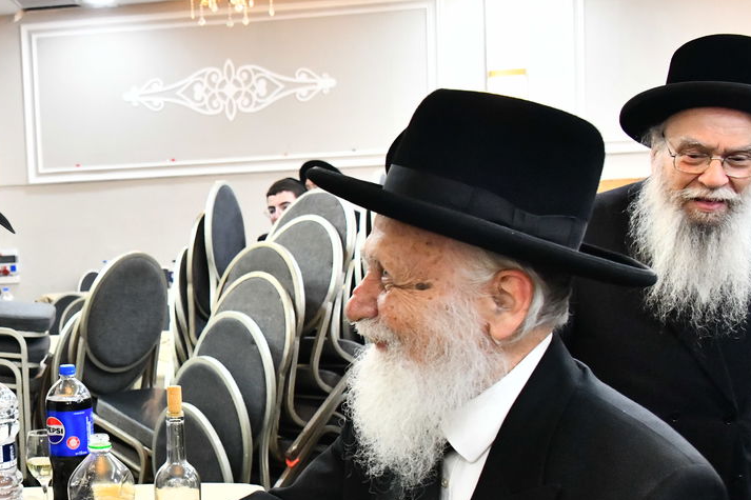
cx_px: 19
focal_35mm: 55
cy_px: 313
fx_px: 1147
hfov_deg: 33.5
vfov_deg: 24.5
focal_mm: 28
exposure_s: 1/125
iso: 6400
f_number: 5.6
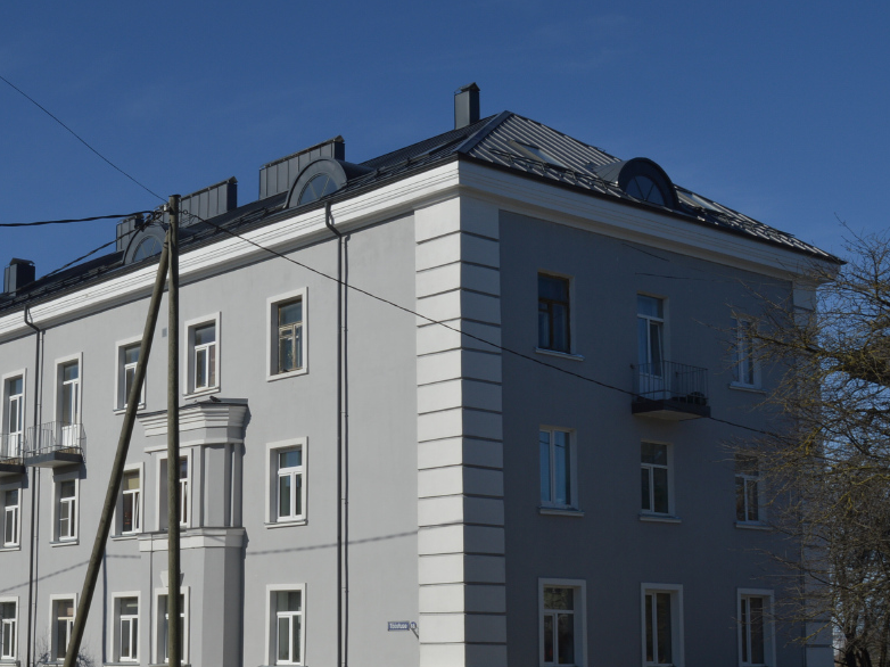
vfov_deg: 24.4
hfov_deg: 32.0
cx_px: 267
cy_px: 435
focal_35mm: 60
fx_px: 1535
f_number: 18
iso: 100
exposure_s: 1/200
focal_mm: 27
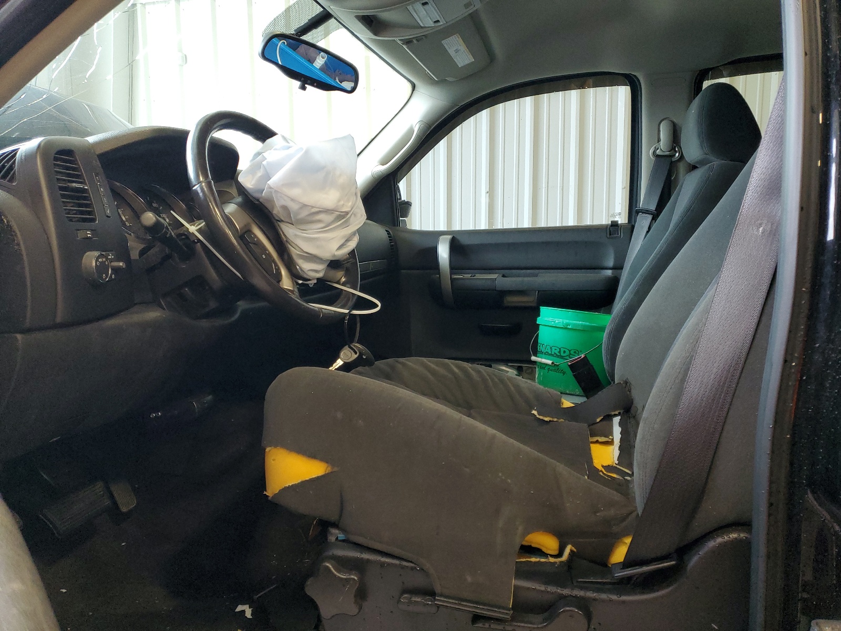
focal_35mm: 26
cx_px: 420
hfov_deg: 67.3
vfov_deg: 53.1
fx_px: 632
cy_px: 316
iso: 157
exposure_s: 1/60.2
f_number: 1.5
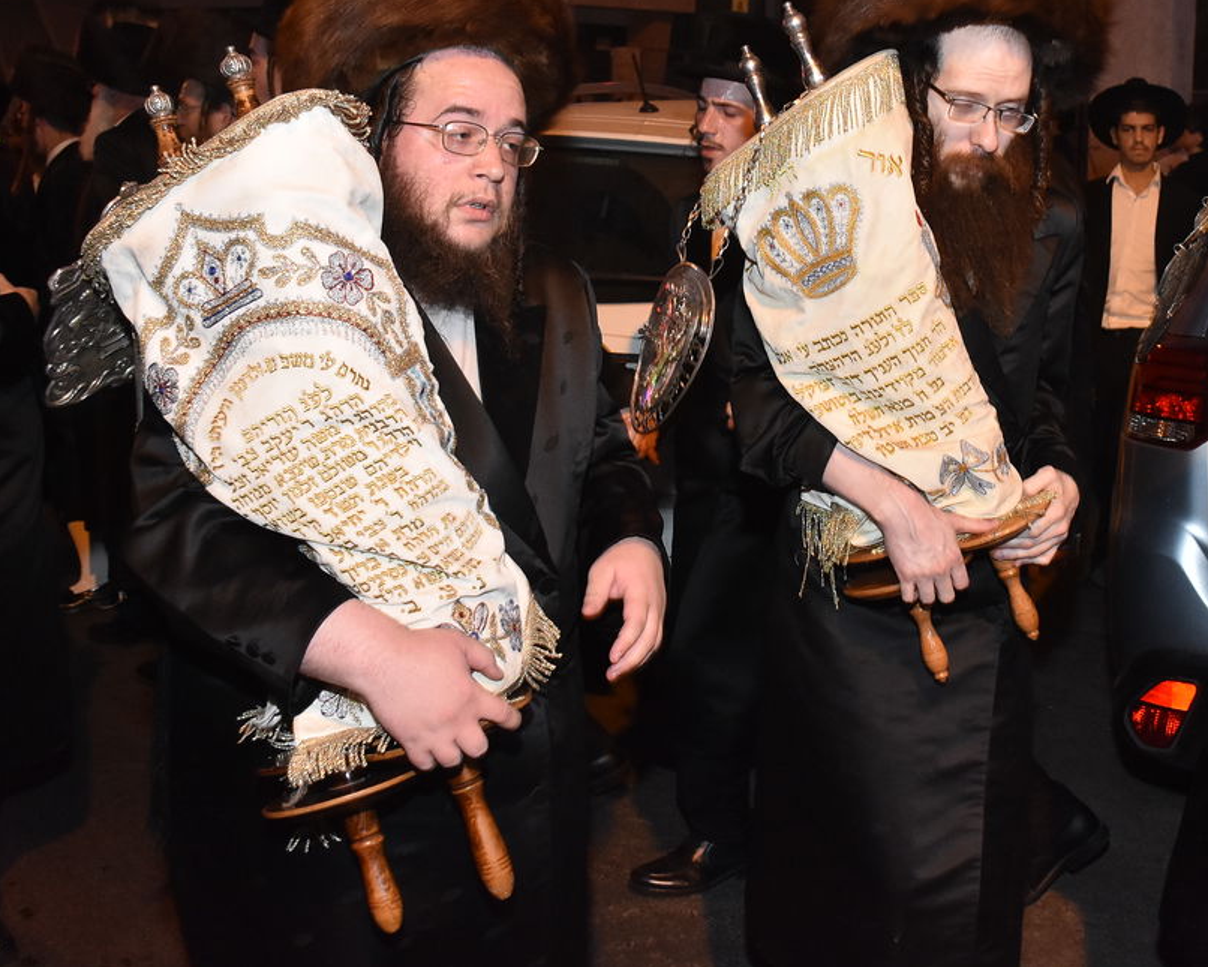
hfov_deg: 41.3
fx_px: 1573
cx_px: 830
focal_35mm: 44
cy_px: 273
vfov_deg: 33.6
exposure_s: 1/100
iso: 2000
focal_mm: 18
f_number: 5.6
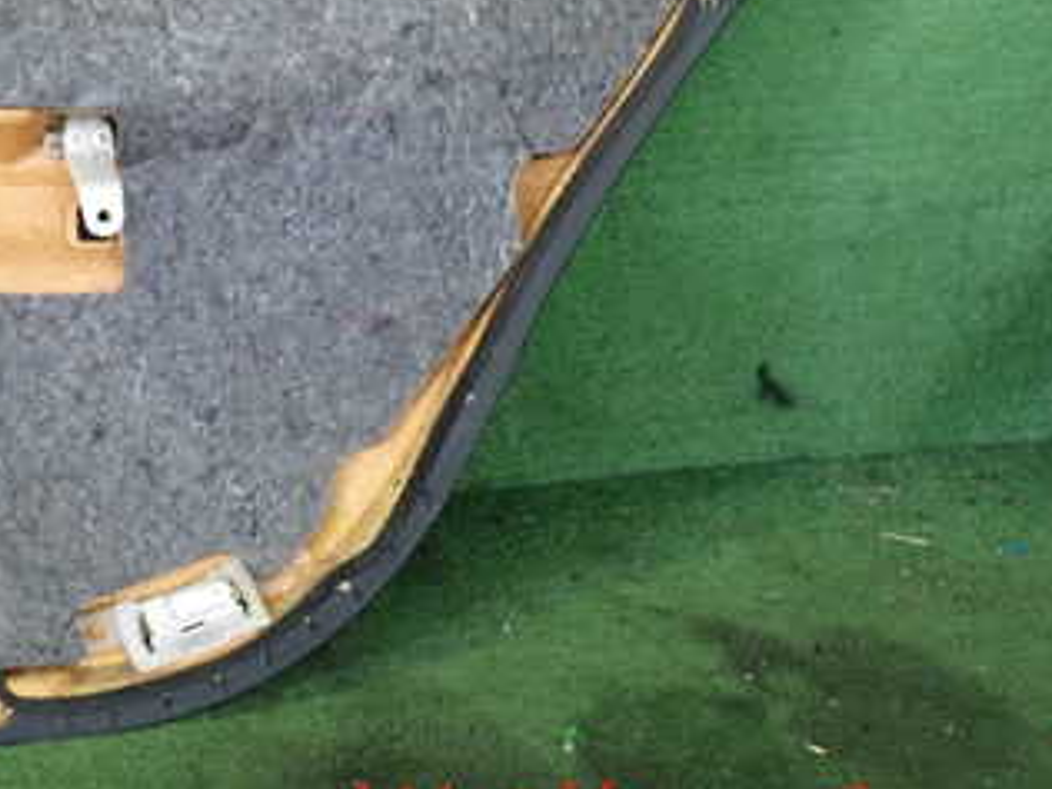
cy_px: 110
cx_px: 110
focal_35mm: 57
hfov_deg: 32.2
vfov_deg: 25.0
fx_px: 1732
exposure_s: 1/125
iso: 1000
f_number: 2.3
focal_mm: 5.4
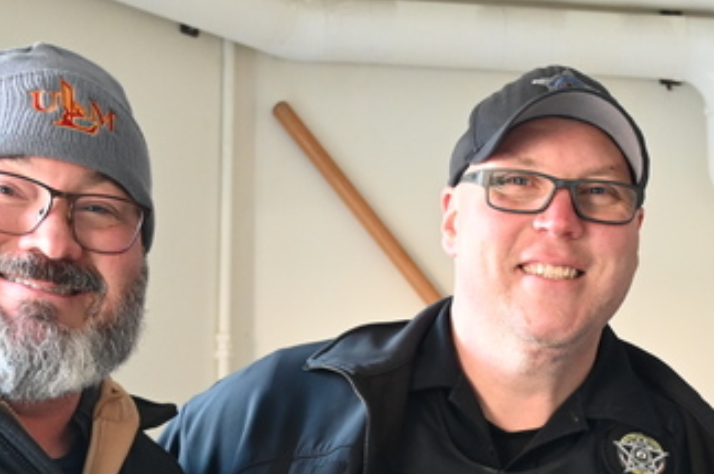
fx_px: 1941
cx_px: 461
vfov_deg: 13.6
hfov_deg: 20.8
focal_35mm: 98
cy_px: 539
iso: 3200
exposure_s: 1/60
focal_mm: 31
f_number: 4
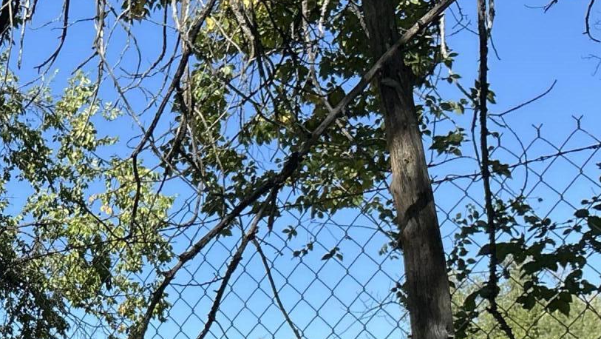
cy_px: 440
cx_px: -16
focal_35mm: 75
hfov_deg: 26.5
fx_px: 1196
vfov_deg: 15.4
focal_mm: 3
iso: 25
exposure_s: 1/898
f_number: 1.8
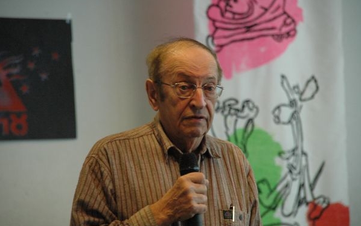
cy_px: 116
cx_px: 180
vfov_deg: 5.5
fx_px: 2337
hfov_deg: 8.8
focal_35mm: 238
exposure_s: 1/50
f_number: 6
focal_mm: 155
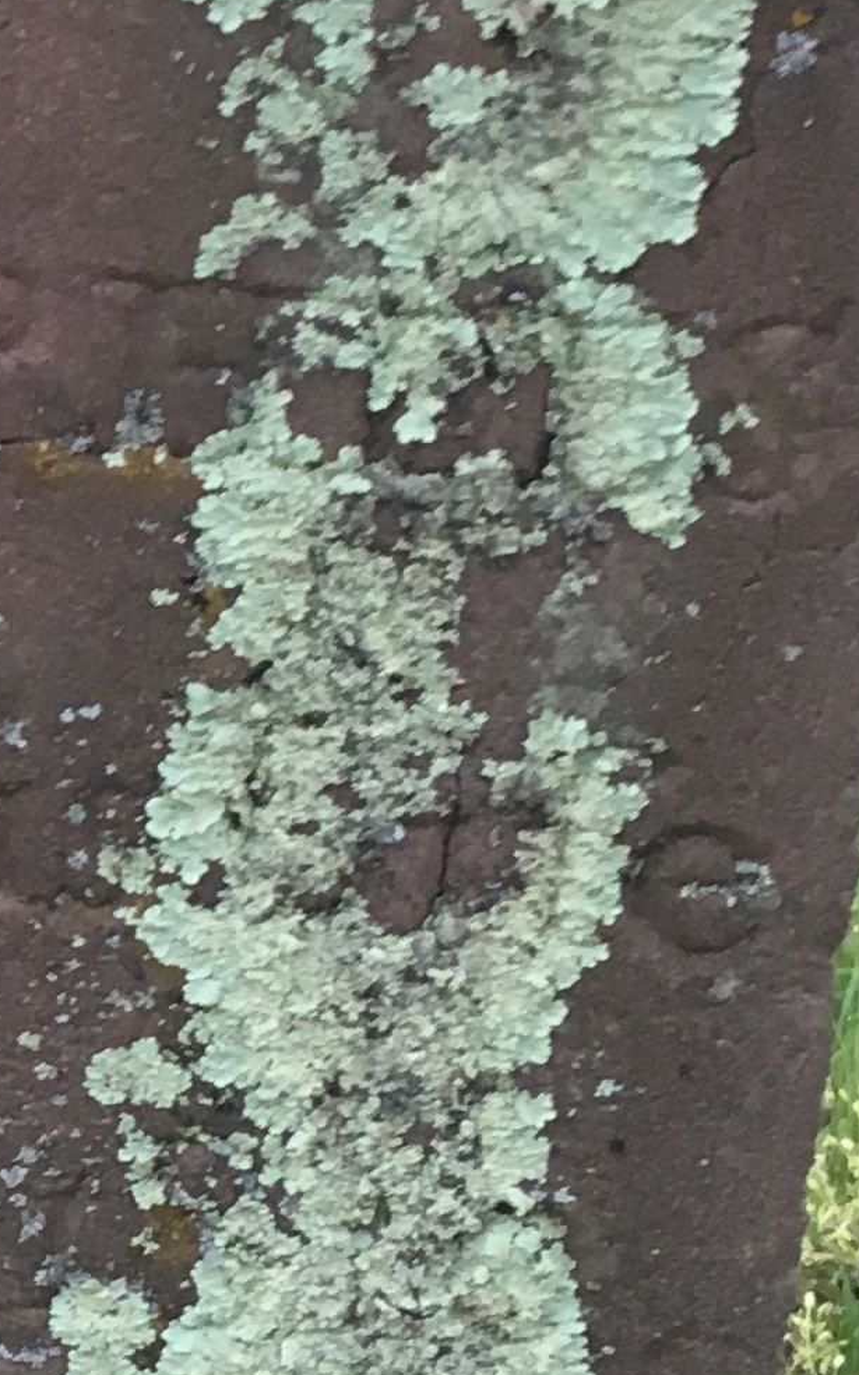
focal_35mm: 126
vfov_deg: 16.6
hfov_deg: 9.6
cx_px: -904
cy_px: 611
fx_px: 4720
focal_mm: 4.15
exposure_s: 1/30
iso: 64
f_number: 2.2
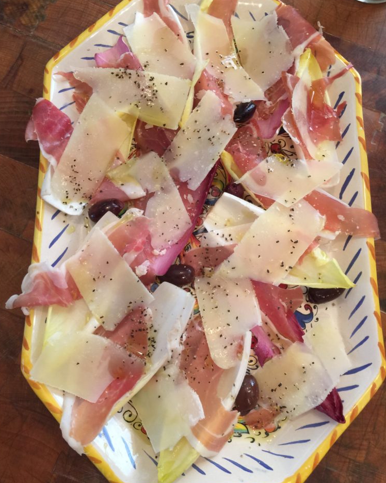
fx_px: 443
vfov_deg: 57.2
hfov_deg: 47.1
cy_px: 248
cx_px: 191
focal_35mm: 31
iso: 50
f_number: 2.2
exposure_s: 1/15
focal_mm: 4.15
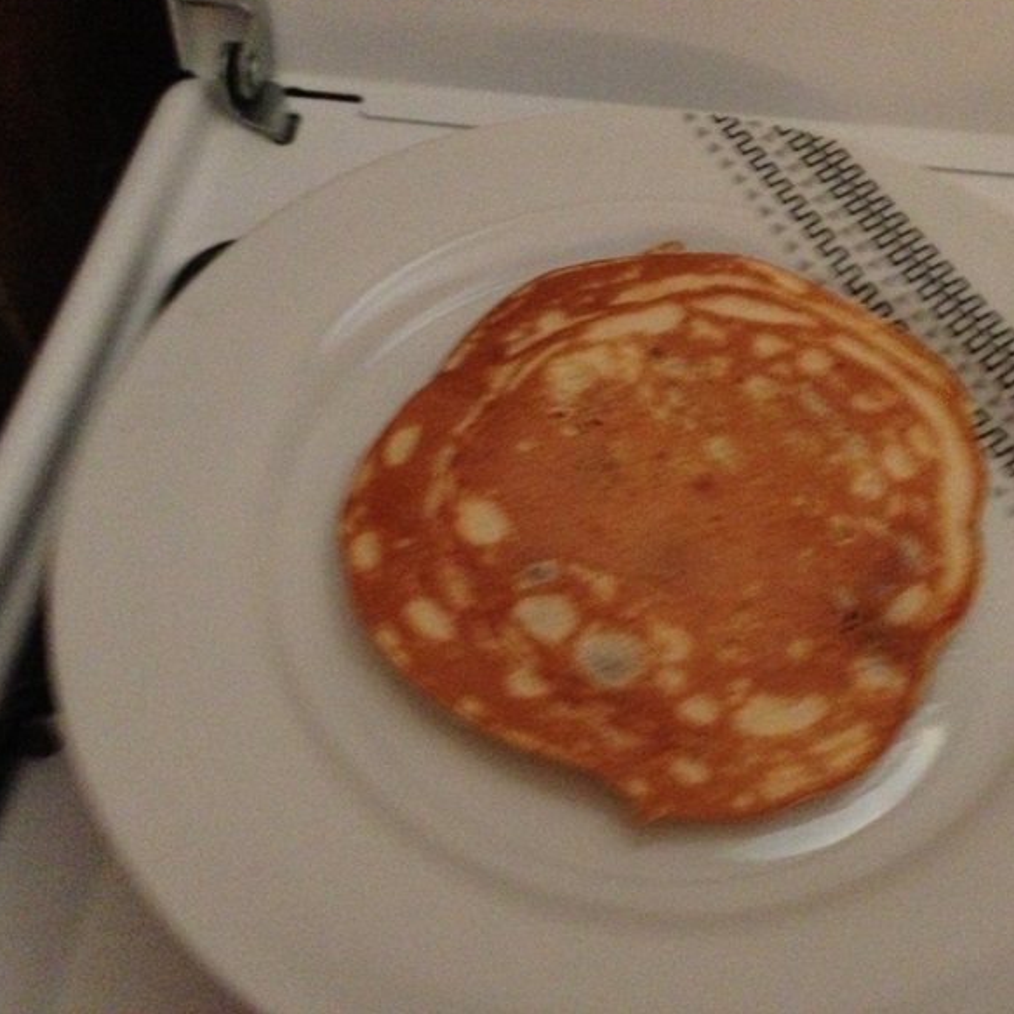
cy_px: 496
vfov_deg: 41.9
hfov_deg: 41.8
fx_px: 1326
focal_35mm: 40
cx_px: 576
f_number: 2.4
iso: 800
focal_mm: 4.13
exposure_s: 1/15
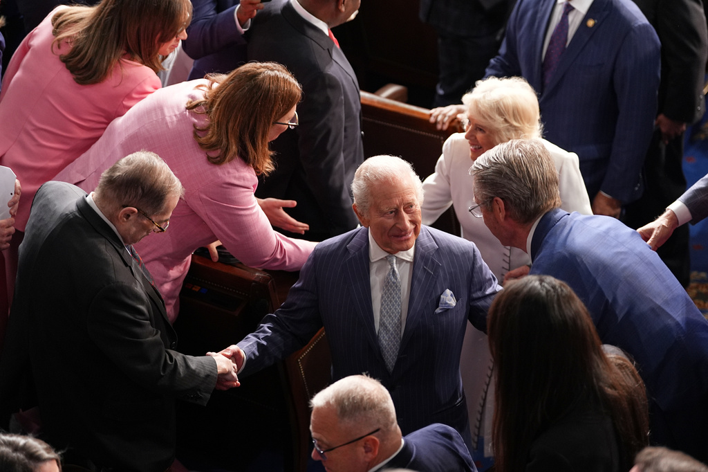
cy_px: 236
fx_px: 2045
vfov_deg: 13.2
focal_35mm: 104
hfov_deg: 19.6
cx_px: 354
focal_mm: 104
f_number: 2.8
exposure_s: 1/250
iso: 2000
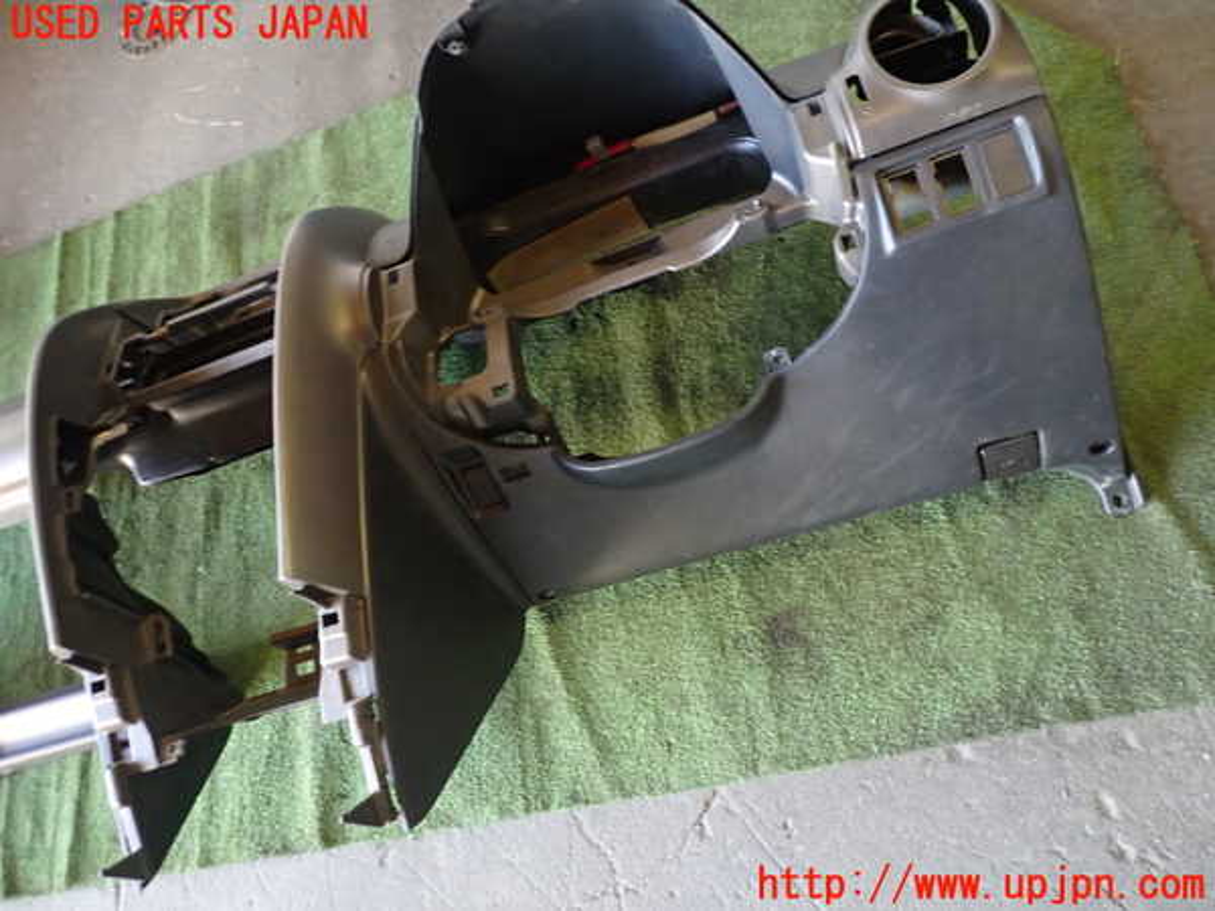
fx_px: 877
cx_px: 608
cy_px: 456
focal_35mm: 25
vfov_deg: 54.9
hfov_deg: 69.4
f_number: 2
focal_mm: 4.5
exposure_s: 1/30
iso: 320
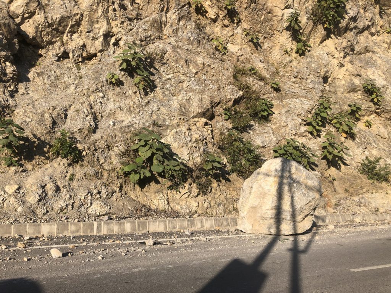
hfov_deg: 63.4
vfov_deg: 49.7
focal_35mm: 28
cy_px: 146
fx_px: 316
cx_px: 196
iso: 20
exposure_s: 1/1412
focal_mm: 3.99
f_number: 1.8
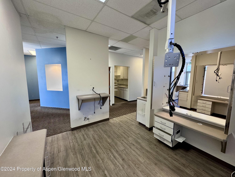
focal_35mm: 14
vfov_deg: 85.7
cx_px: 118
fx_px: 95
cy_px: 88
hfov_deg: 102.1
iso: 250
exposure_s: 1/120
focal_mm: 2.22
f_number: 2.2
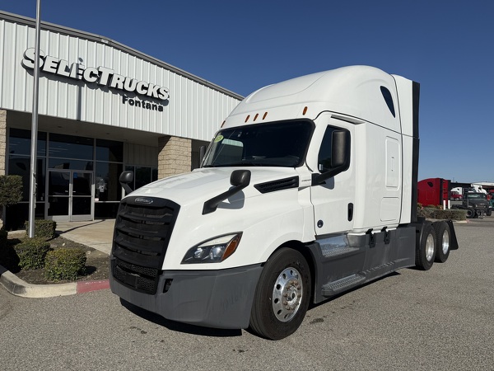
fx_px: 343
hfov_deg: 71.6
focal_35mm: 24
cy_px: 186
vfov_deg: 56.8
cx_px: 247
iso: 80
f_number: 1.78
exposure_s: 1/14286
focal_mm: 6.76
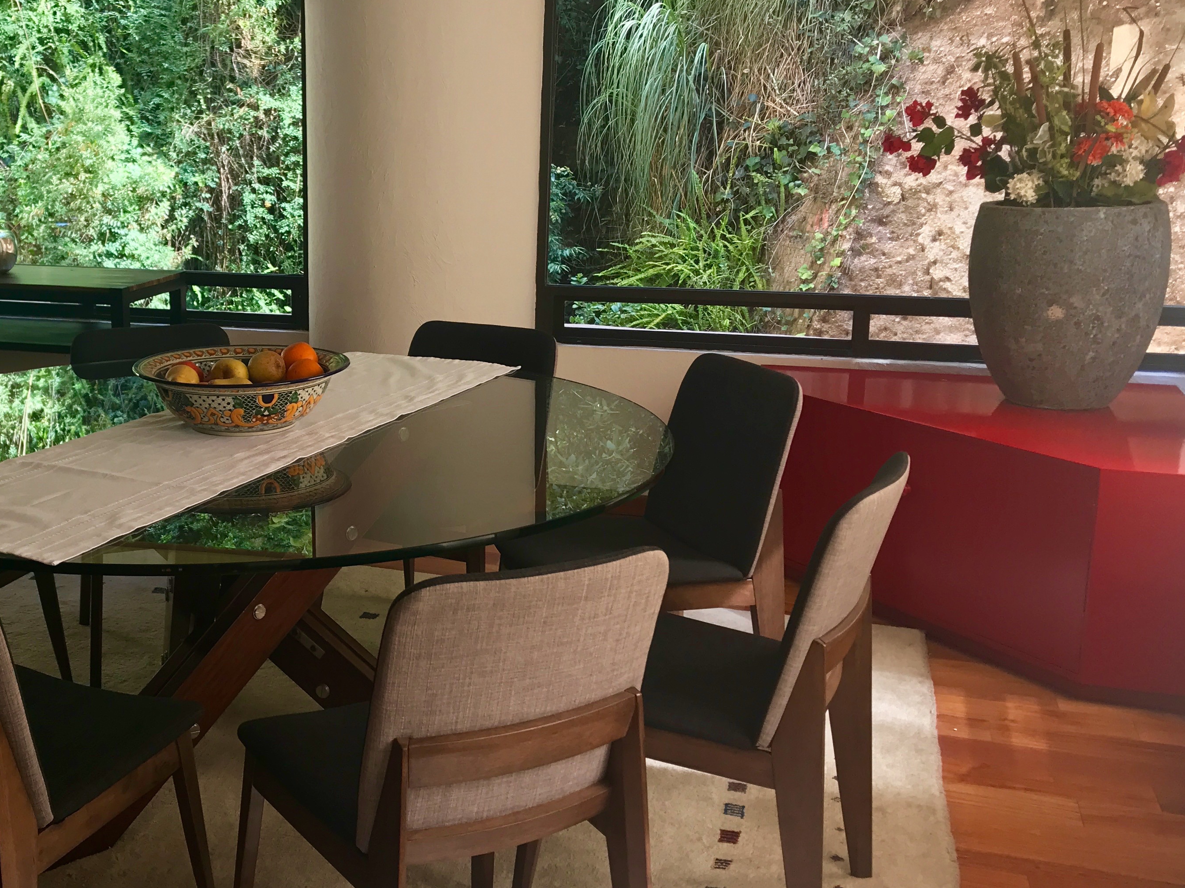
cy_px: 429
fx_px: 1438
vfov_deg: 34.3
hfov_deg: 43.5
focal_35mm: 42
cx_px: 308
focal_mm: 3.99
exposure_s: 1/60
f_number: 1.8
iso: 25
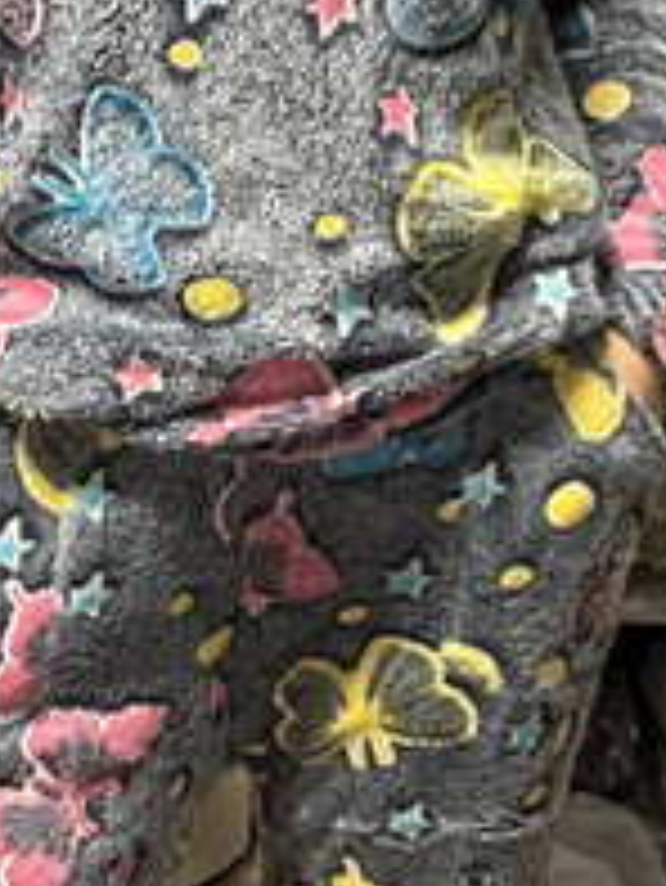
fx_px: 2076
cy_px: 407
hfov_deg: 18.2
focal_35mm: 81
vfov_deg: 24.1
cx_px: 266
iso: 400
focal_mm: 2.71
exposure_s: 1/25
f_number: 2.2
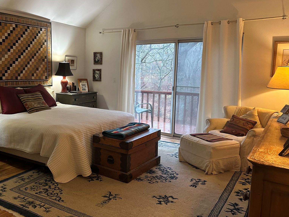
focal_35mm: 32
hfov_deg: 55.7
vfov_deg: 44.1
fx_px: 267
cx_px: 97
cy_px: 97
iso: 400
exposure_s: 1/60
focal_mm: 6.86
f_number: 1.78
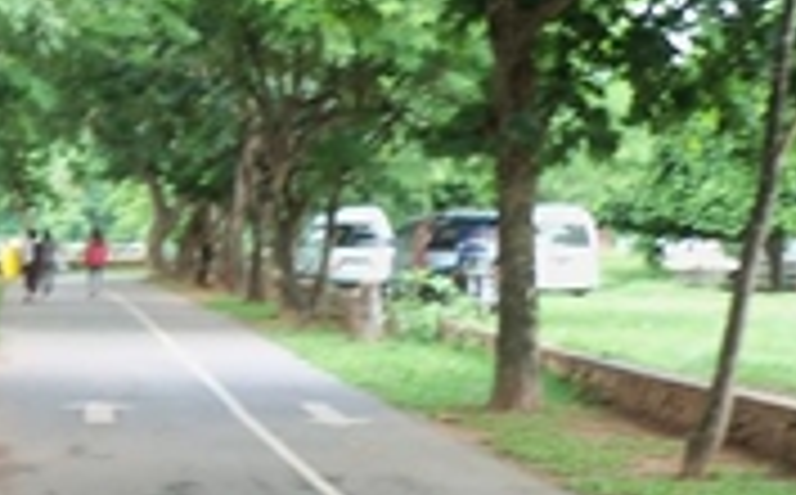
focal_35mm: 102
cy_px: 182
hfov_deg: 19.1
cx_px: -207
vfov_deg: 12.8
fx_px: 2209
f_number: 2.9
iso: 80
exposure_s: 1/50
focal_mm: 5.7
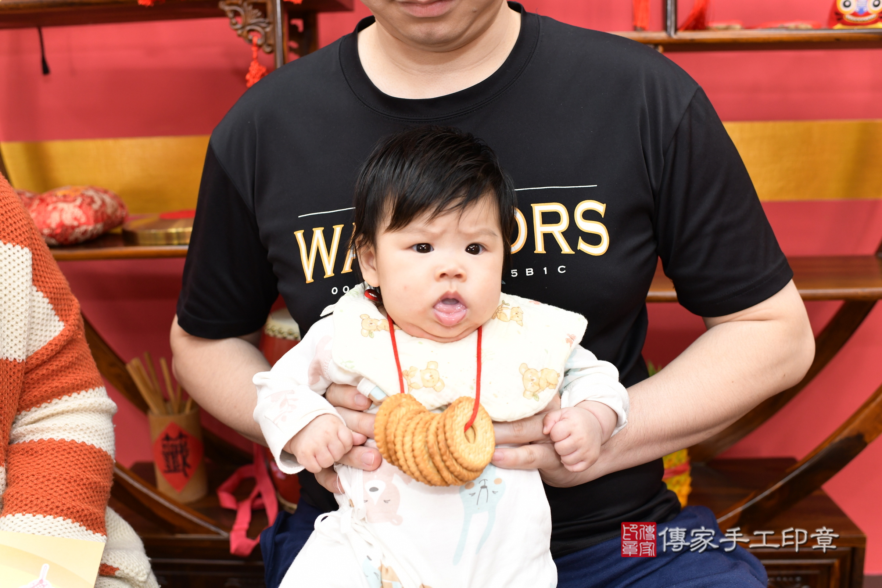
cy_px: 294
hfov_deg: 54.4
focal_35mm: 35
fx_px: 857
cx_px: 441
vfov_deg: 37.9
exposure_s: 1/200
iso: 800
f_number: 4.5
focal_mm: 35
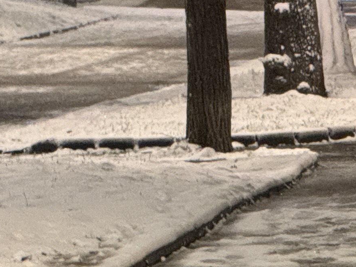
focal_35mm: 547
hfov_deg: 3.6
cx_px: 764
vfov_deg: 2.7
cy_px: 169
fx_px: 5623
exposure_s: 1/25
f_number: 2.8
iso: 1250
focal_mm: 15.66
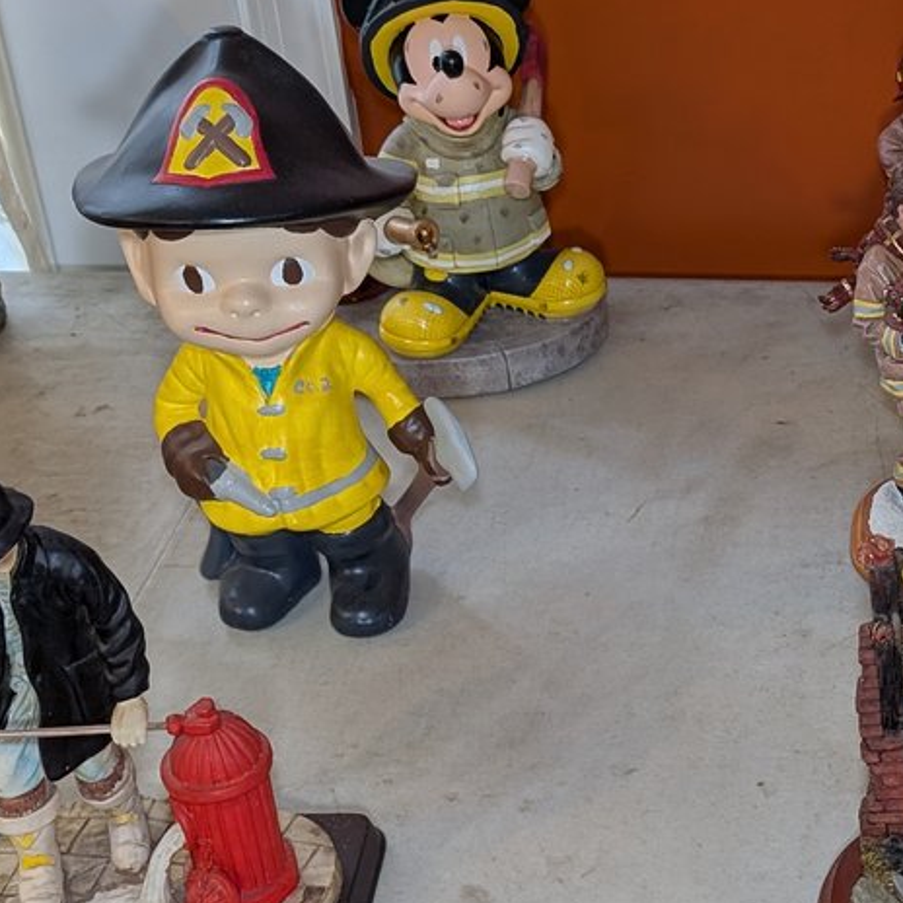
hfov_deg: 23.5
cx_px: 992
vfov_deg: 25.0
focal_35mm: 69
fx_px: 2036
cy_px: 493
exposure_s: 1/60
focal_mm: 6.9
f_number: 1.68
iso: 56
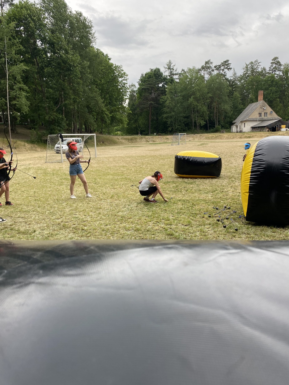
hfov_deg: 51.4
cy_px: 196
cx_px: 147
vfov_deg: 65.3
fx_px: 301
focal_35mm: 27
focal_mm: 4.25
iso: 32
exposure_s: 1/473
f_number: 1.8
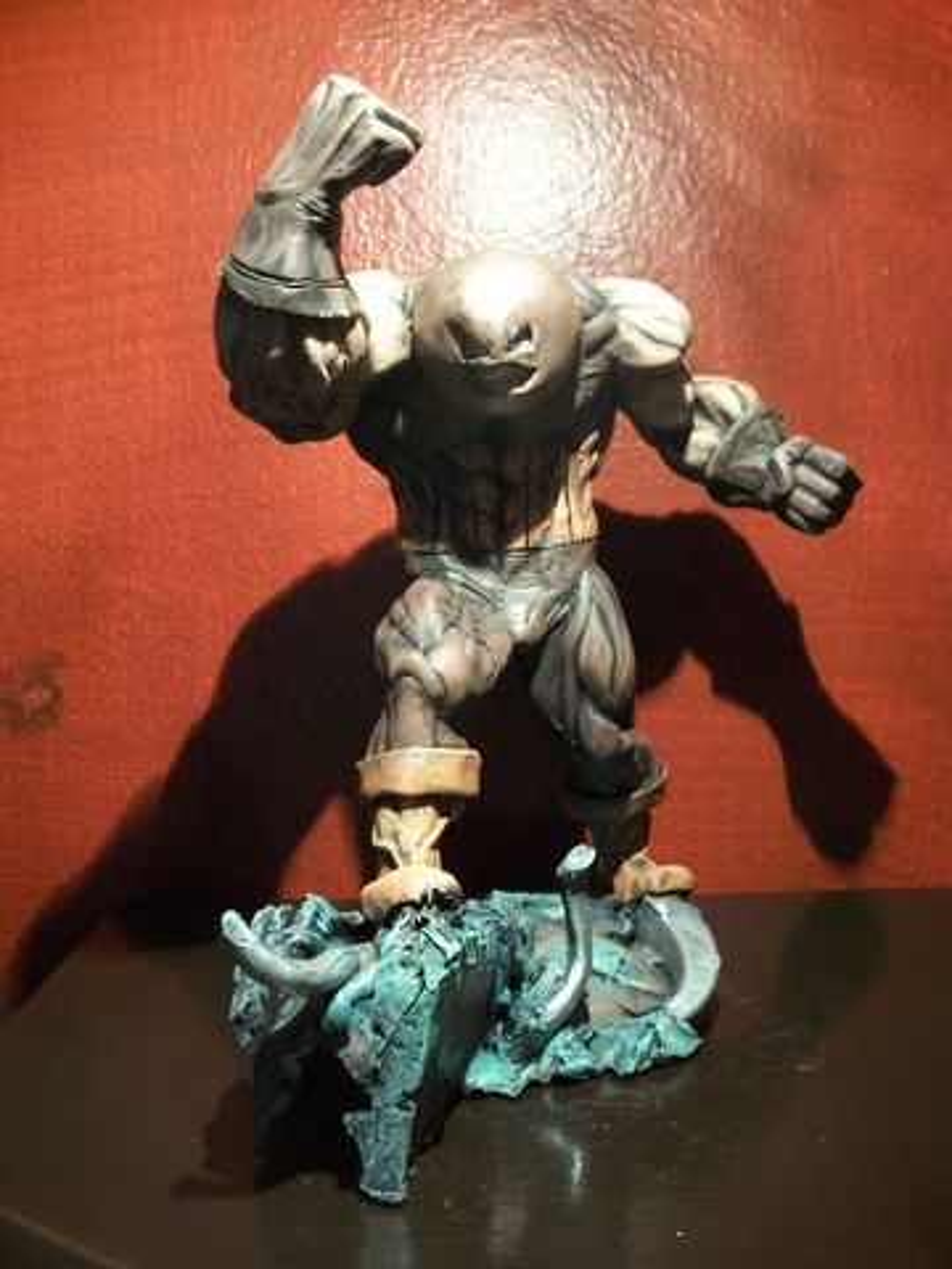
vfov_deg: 56.8
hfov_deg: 44.2
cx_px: 476
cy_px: 634
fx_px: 1173
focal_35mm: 32
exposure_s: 1/10
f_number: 2.9
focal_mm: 5.7
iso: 160
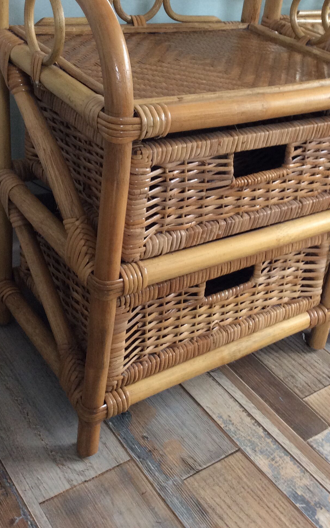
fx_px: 648
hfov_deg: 28.5
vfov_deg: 44.1
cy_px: 204
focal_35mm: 45
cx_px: 189
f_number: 2.4
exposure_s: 1/25
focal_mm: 3.3
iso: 80
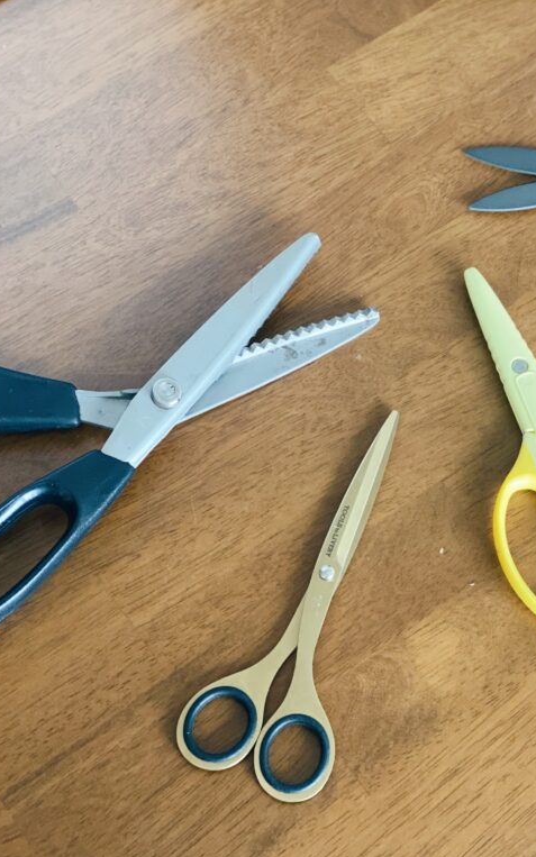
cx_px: 420
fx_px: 1729
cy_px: 430
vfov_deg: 27.8
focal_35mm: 74
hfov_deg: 17.5
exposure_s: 1/40
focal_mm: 6
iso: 200
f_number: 2
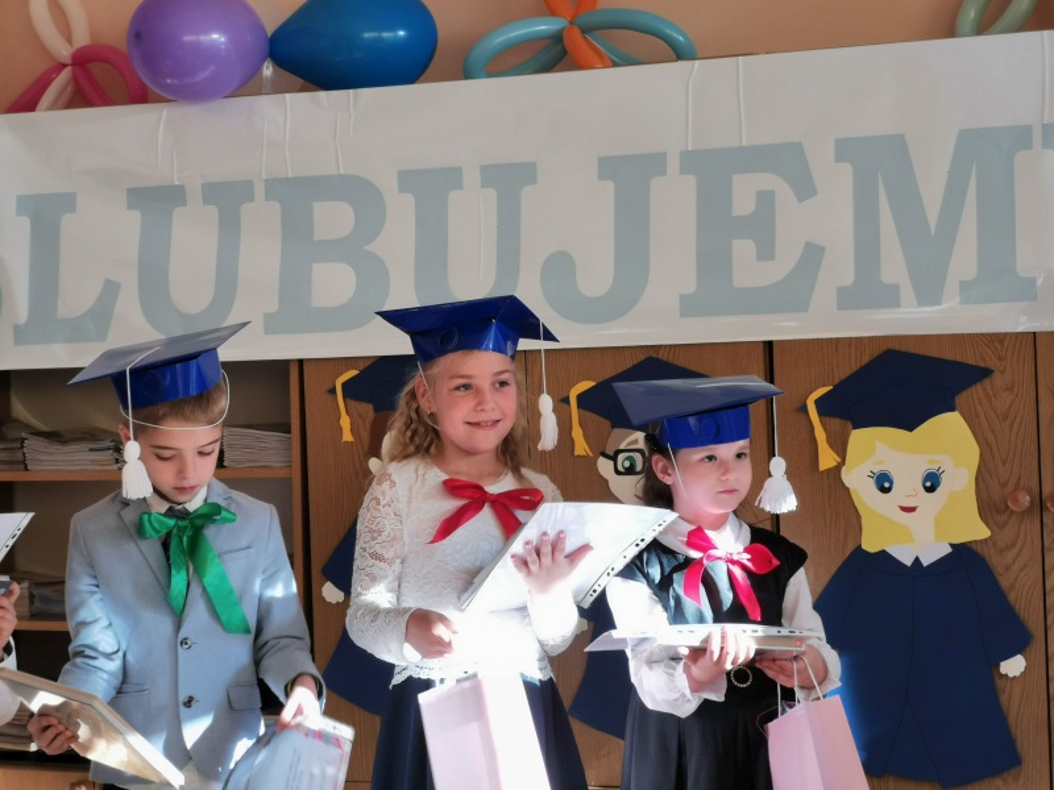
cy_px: 395
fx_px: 2466
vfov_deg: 18.2
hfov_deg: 24.1
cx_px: 527
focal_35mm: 81
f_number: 2.4
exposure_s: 1/100
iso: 64
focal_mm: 7.48
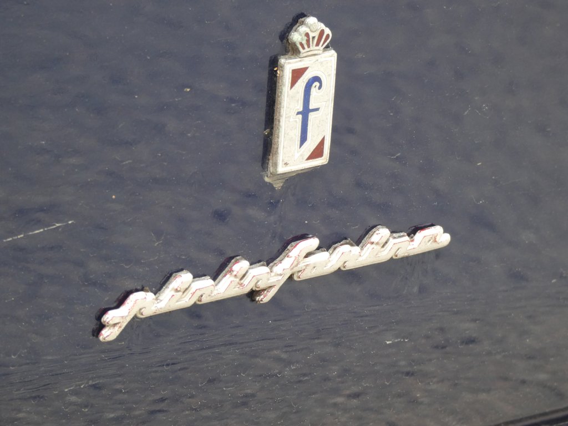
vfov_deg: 7.4
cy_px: 213
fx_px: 3282
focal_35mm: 200
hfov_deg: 9.9
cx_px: 284
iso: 160
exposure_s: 1/80
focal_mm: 35.8
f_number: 5.5
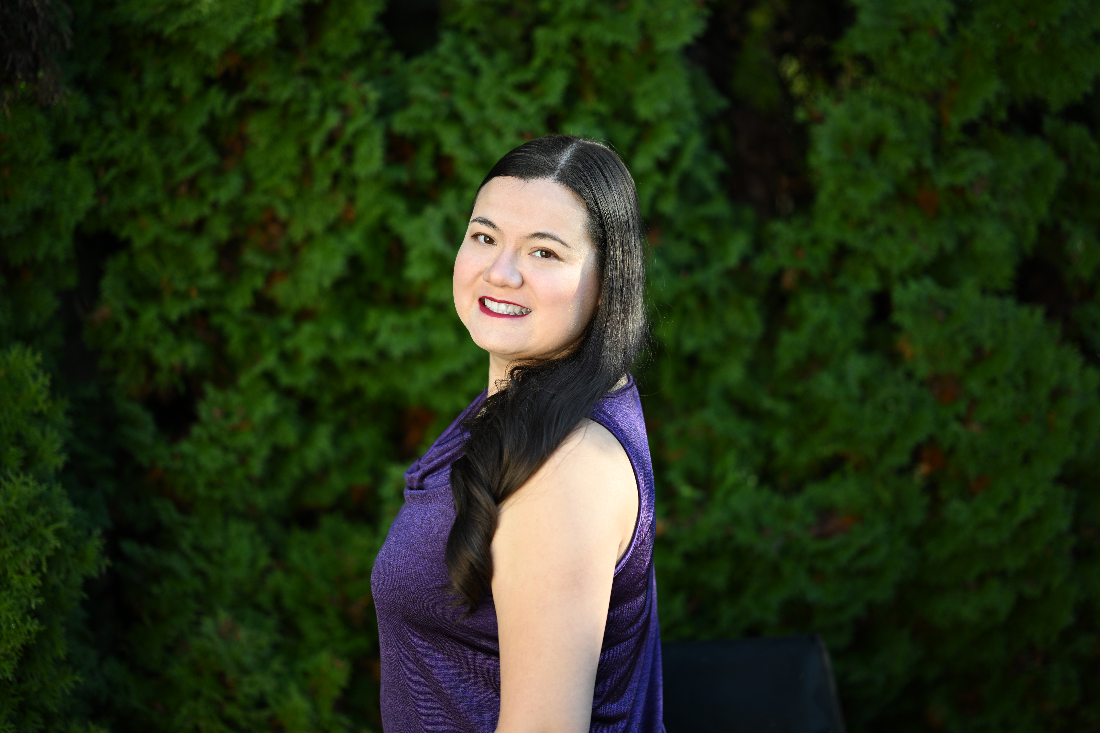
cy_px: 366
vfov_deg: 16.1
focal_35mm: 85
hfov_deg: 23.9
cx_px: 550
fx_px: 2597
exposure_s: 1/250
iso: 64
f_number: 1.8
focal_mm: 85
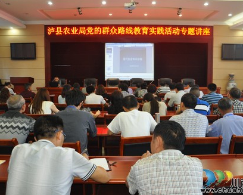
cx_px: 129
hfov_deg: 57.1
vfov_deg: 47.2
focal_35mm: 31
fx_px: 223
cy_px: 97
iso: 800
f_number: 3.5
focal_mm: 18
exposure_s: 1/100
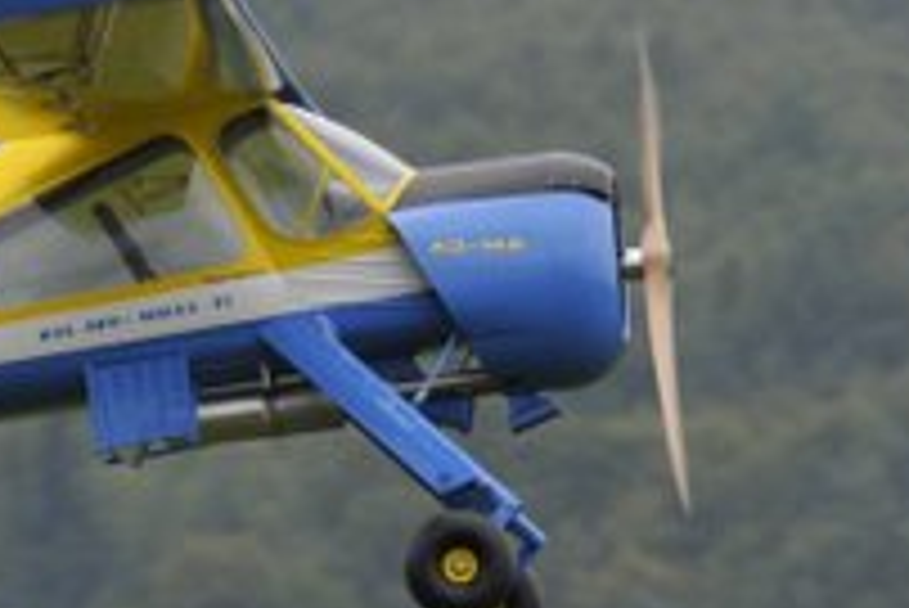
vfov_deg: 1.8
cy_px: 473
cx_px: 112
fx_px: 19481
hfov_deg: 2.7
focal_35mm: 771
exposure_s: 1/800
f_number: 5.6
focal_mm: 130
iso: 320
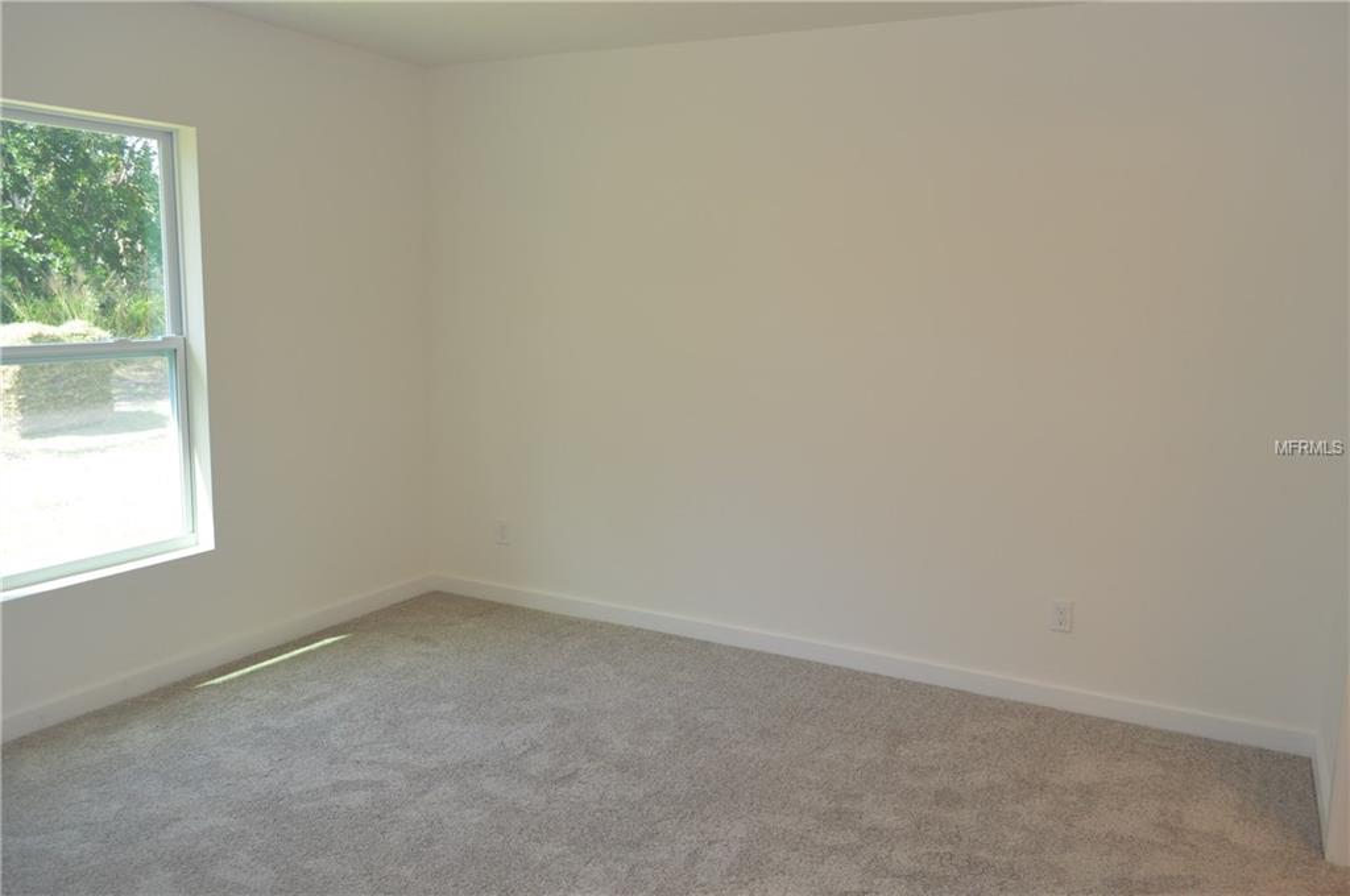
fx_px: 1011
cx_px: 675
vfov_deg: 47.8
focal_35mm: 27
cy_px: 448
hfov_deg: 67.4
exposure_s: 1/100
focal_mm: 18
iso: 400
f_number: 5
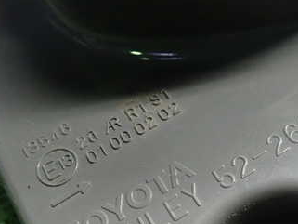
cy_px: 154
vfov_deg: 25.9
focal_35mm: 56
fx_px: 482
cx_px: 209
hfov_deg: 33.9
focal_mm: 5.5
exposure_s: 1/80
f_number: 2.3
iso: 800
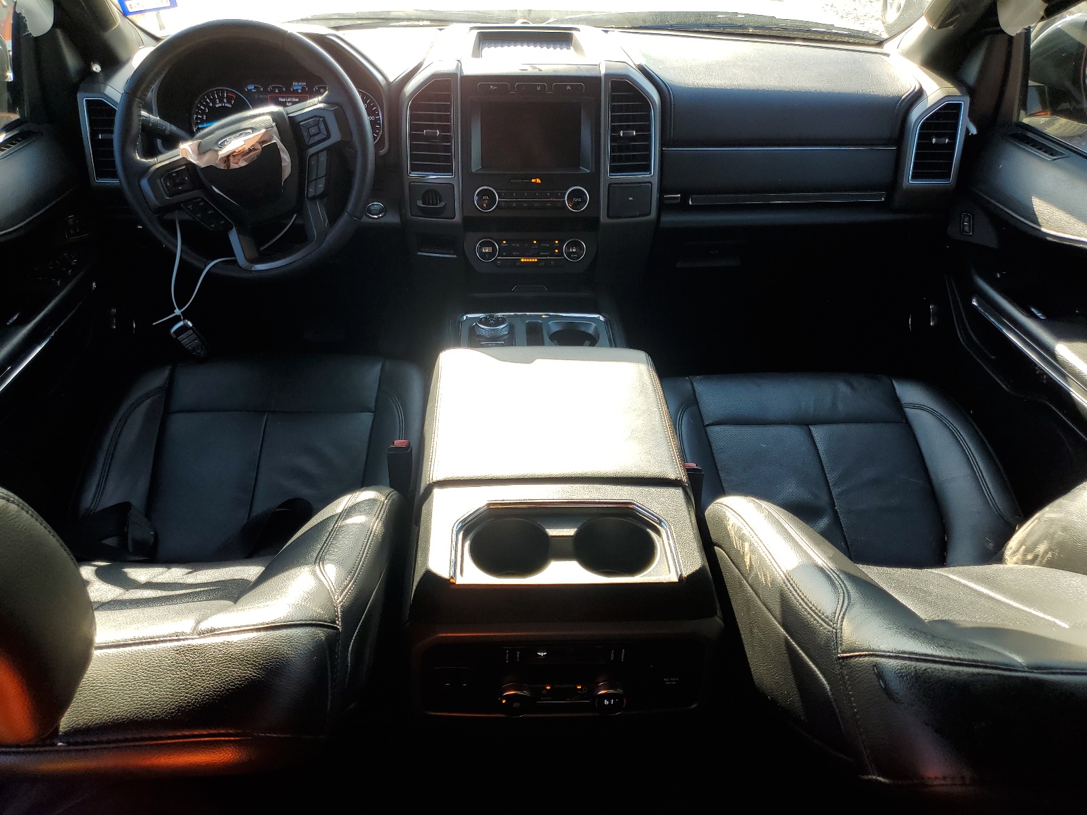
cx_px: 544
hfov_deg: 67.3
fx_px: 816
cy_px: 408
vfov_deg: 53.1
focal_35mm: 26
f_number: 1.5
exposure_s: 1/256
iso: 50
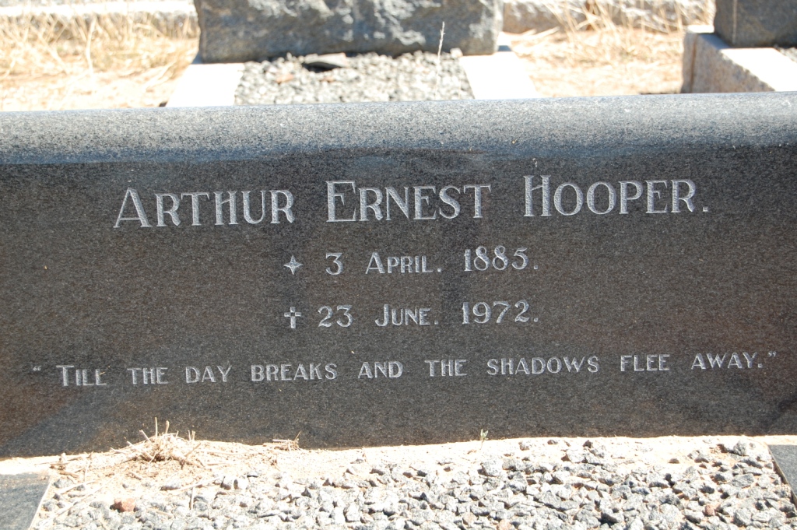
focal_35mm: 75
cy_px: 265
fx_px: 1659
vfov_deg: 18.2
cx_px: 398
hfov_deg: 27.0
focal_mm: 50
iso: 200
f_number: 6.3
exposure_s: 1/160
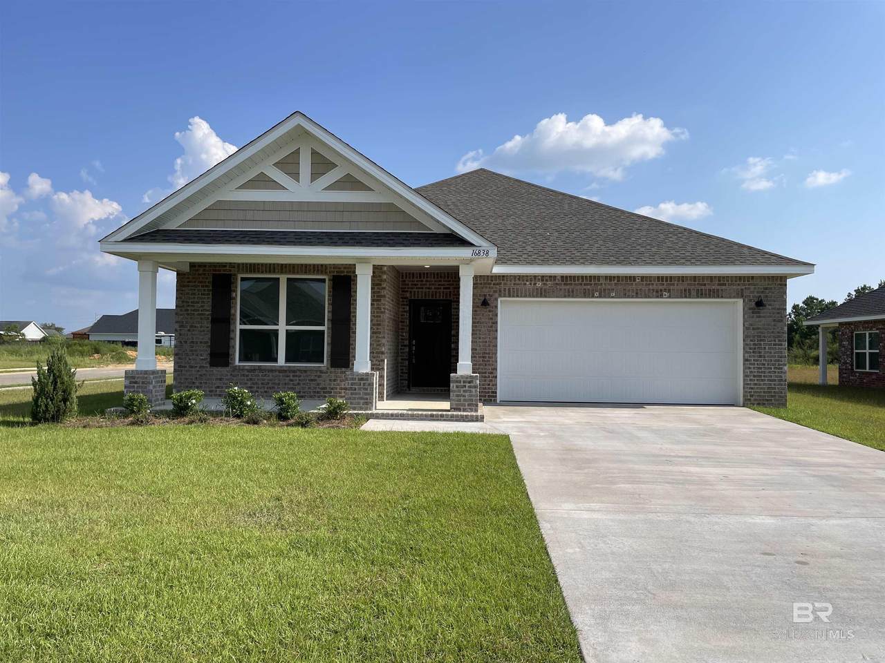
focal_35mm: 26
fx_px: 665
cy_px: 332
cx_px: 442
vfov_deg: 53.1
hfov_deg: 67.3
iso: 32
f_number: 1.6
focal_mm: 4.2
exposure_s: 1/4132
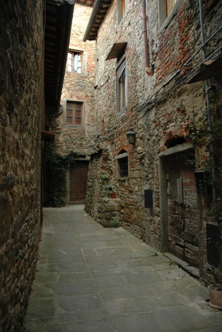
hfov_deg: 47.9
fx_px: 250
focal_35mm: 27
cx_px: 111
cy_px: 166
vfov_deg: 67.4
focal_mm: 18
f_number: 3.5
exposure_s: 1/50
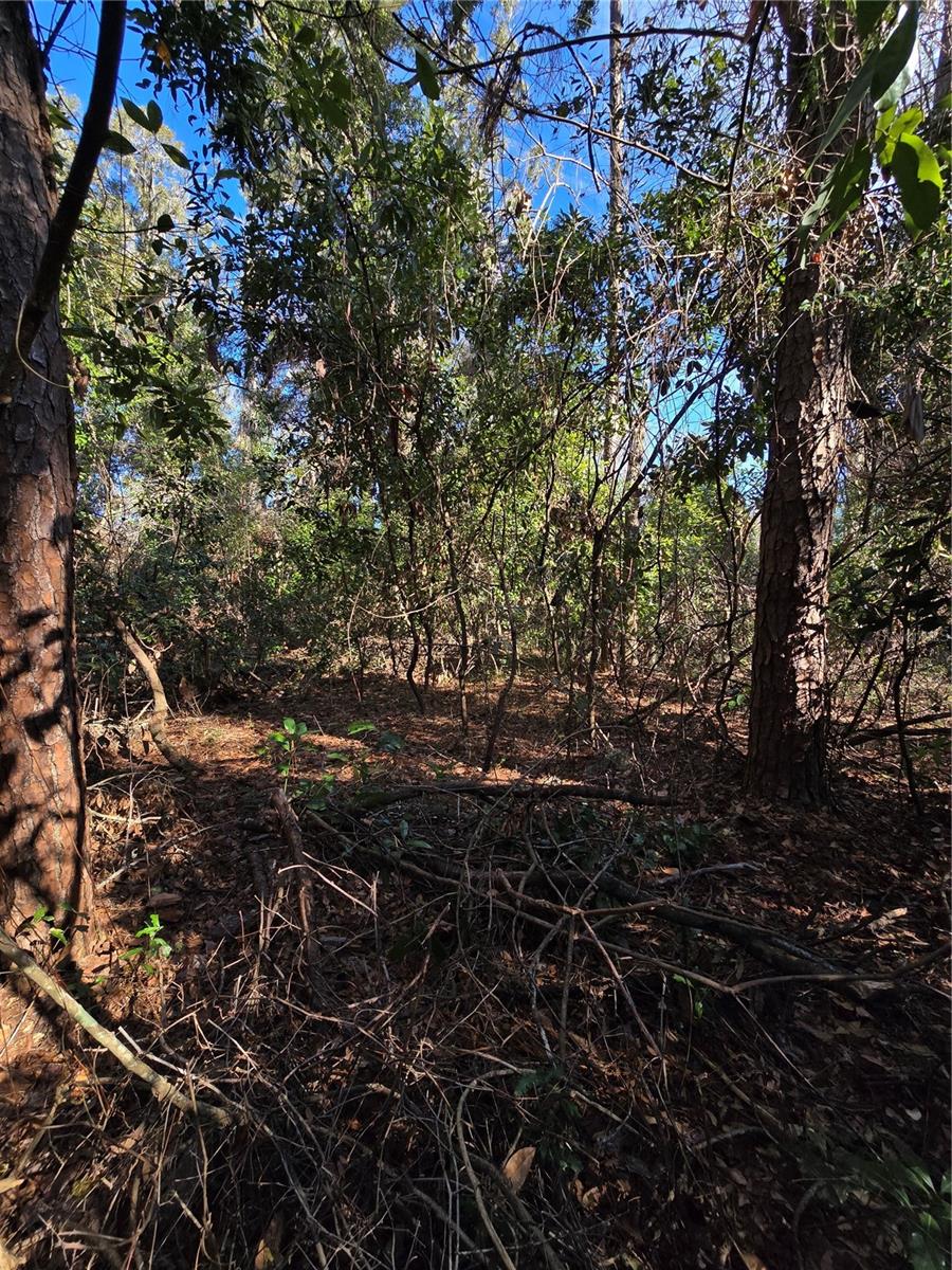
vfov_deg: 106.2
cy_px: 635
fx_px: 477
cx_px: 476
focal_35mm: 13
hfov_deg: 89.9
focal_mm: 2.2
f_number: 2.2
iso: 50
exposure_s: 1/497
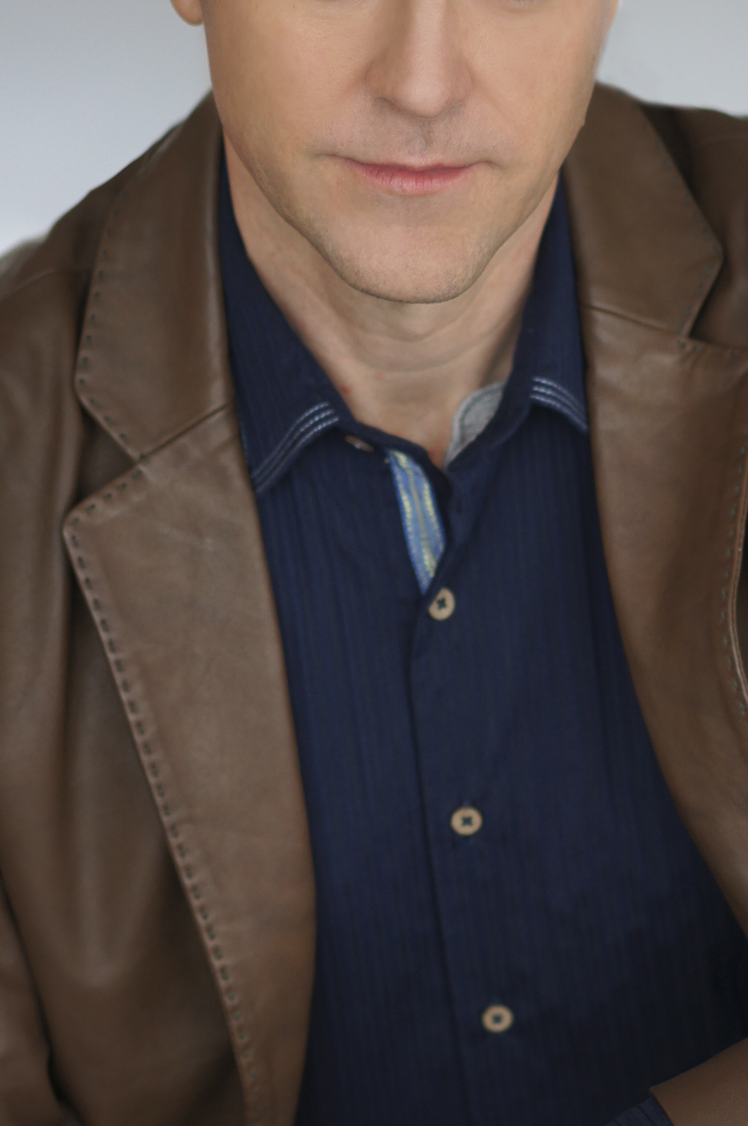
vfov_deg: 5.2
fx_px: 12305
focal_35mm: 394
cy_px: 638
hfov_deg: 3.5
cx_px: 458
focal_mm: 135
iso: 250
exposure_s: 1/250
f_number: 2
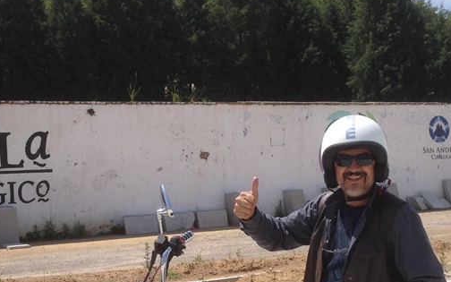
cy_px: 188
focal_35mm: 71
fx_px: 873
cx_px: 230
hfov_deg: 29.0
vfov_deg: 18.3
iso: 50
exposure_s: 1/1642
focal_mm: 4.12
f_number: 2.4
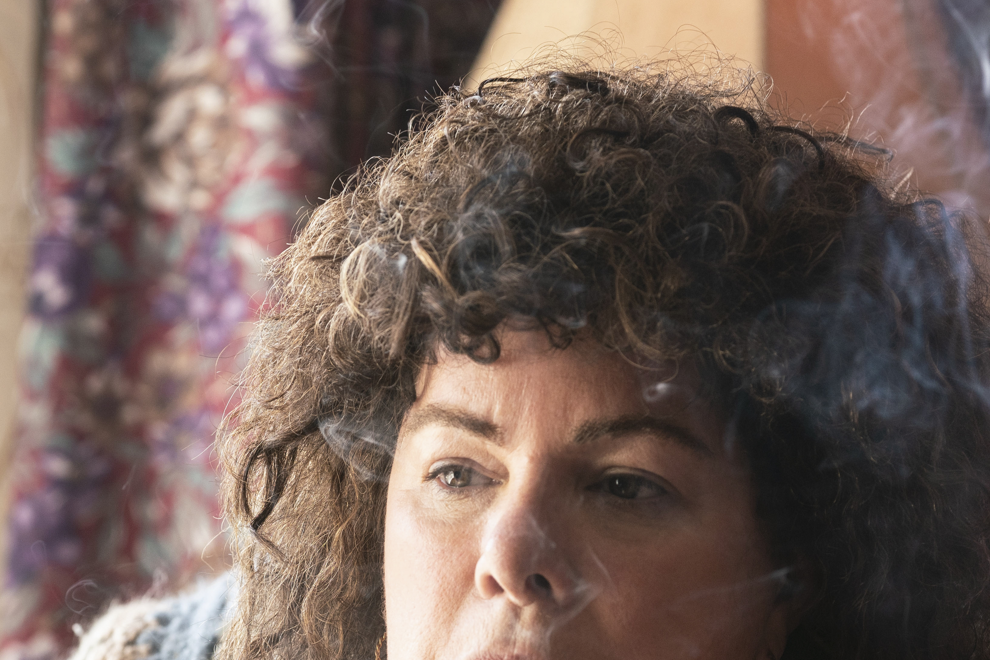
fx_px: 9021
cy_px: 795
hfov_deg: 6.3
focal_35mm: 328
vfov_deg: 4.2
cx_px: 375
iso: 400
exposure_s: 1/200
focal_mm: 135
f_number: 4
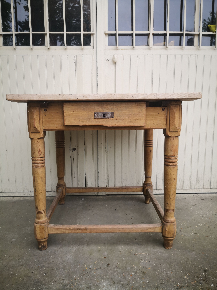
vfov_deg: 65.3
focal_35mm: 27
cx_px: 108
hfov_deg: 51.4
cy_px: 145
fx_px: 226
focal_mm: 3.95
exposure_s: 1/100
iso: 50
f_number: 1.6
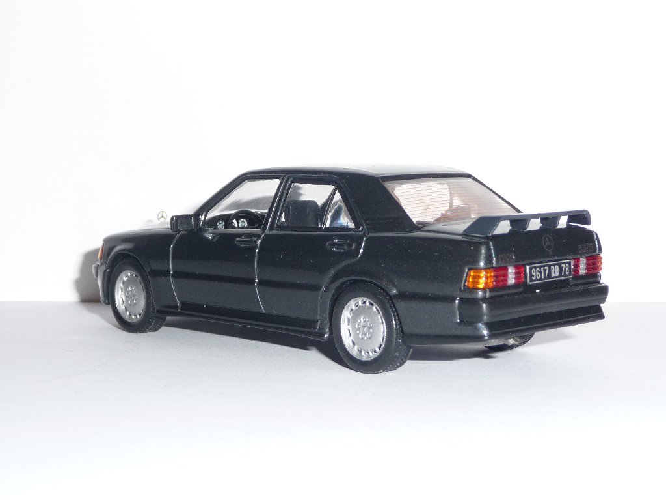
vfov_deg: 21.6
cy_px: 250
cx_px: 333
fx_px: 1308
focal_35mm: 68
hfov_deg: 28.6
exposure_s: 1/30
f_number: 4.2
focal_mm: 8.5
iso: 100
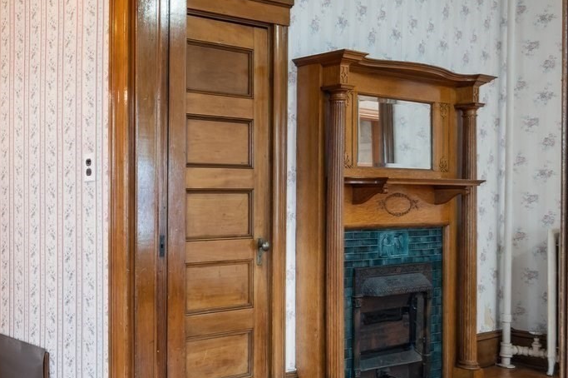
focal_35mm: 42
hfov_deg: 40.2
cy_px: 201
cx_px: -12
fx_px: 662
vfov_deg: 31.8
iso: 500
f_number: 7.1
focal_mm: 14
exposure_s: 1/1.67
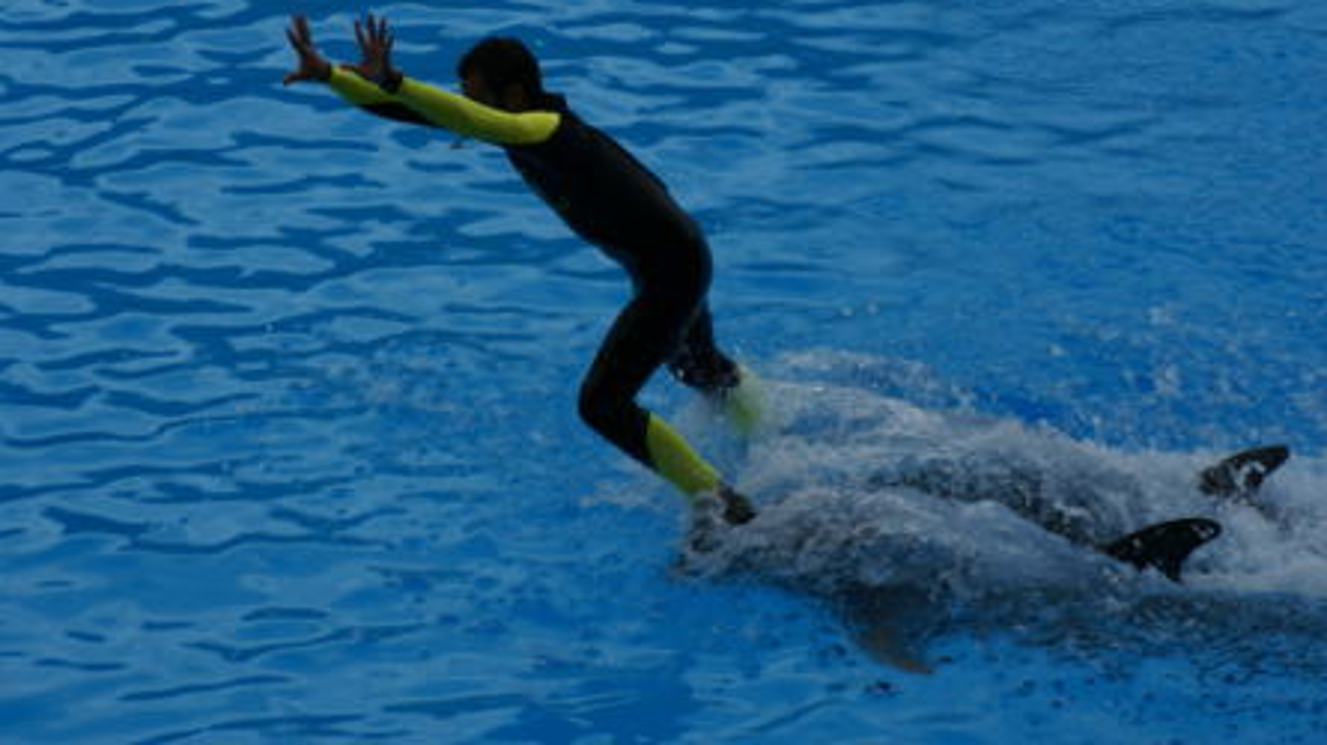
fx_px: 6683
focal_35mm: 190
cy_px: 310
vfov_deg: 6.4
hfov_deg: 11.3
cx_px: 665
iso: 100
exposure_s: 1/250
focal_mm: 120
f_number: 7.1
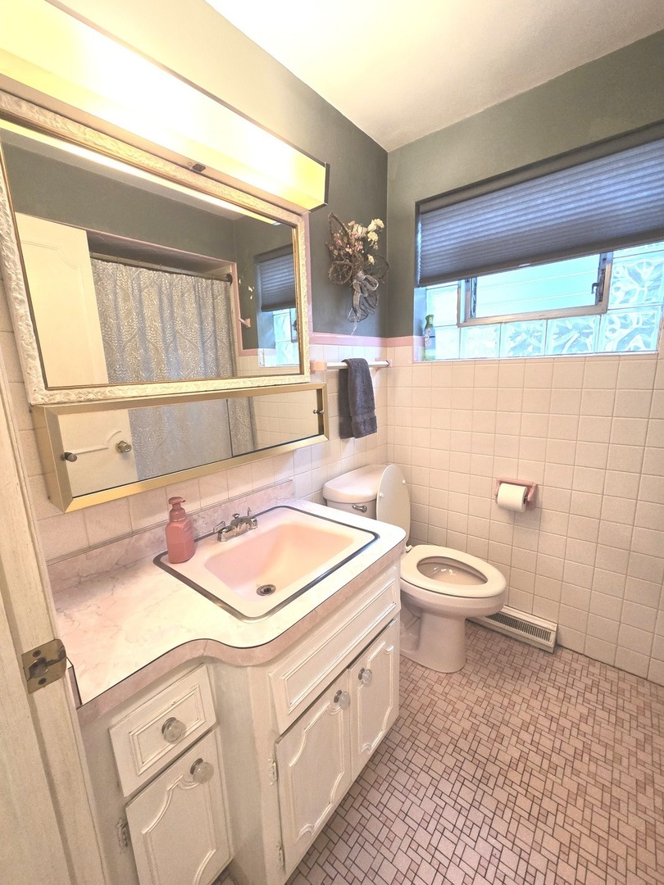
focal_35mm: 13
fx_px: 332
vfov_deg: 106.2
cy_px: 442
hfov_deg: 89.9
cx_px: 332
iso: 200
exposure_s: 1/60
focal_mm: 2.2
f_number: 2.2
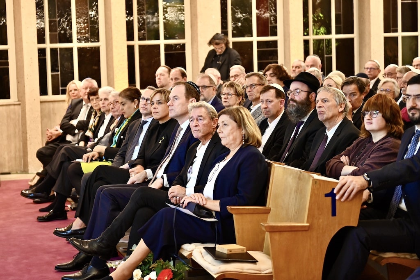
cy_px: 140
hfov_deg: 28.8
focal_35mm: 70
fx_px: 817
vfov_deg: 19.5
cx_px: 210
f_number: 2.8
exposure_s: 1/100
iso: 2500
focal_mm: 70
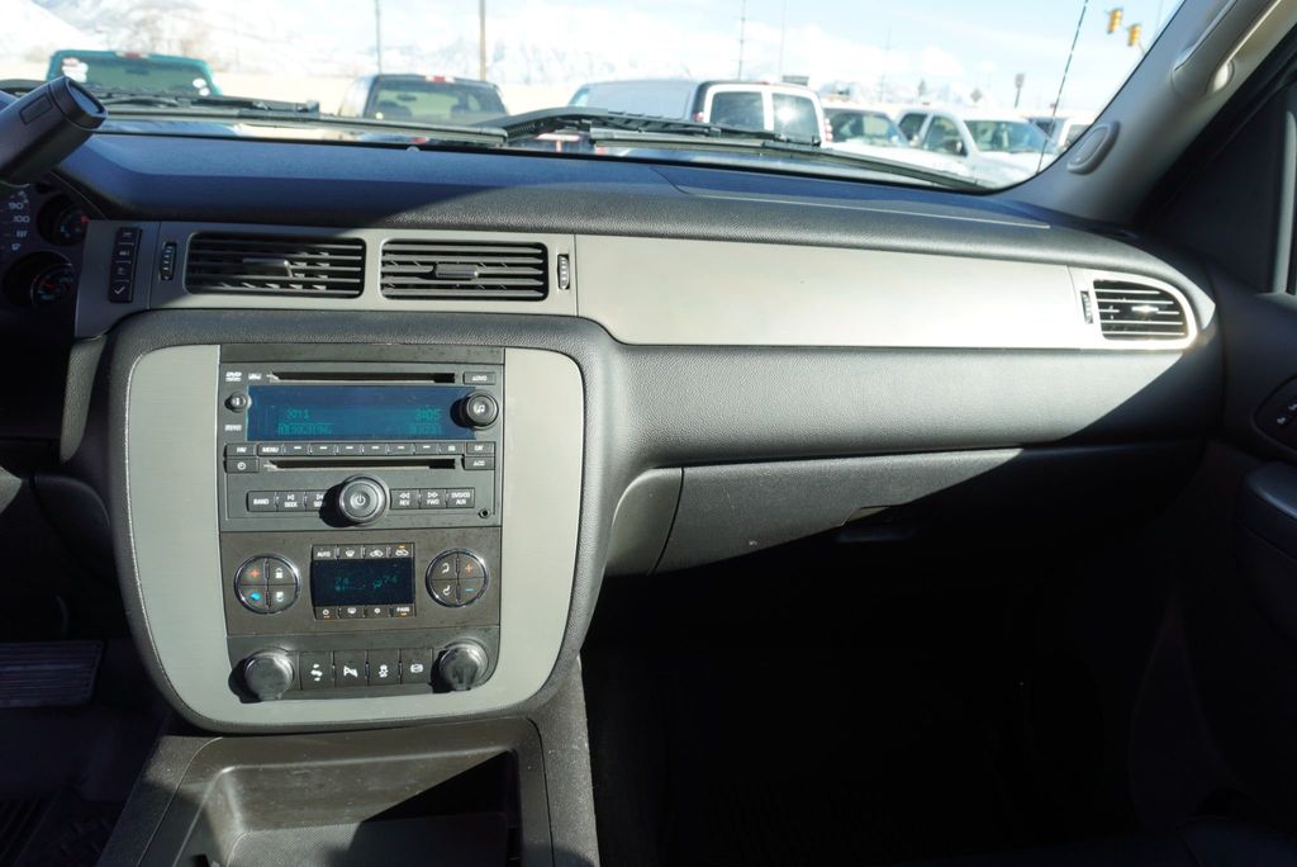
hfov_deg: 73.7
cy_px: 434
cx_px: 648
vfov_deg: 53.2
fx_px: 865
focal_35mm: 24
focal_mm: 16
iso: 100
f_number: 5.6
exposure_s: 1/125
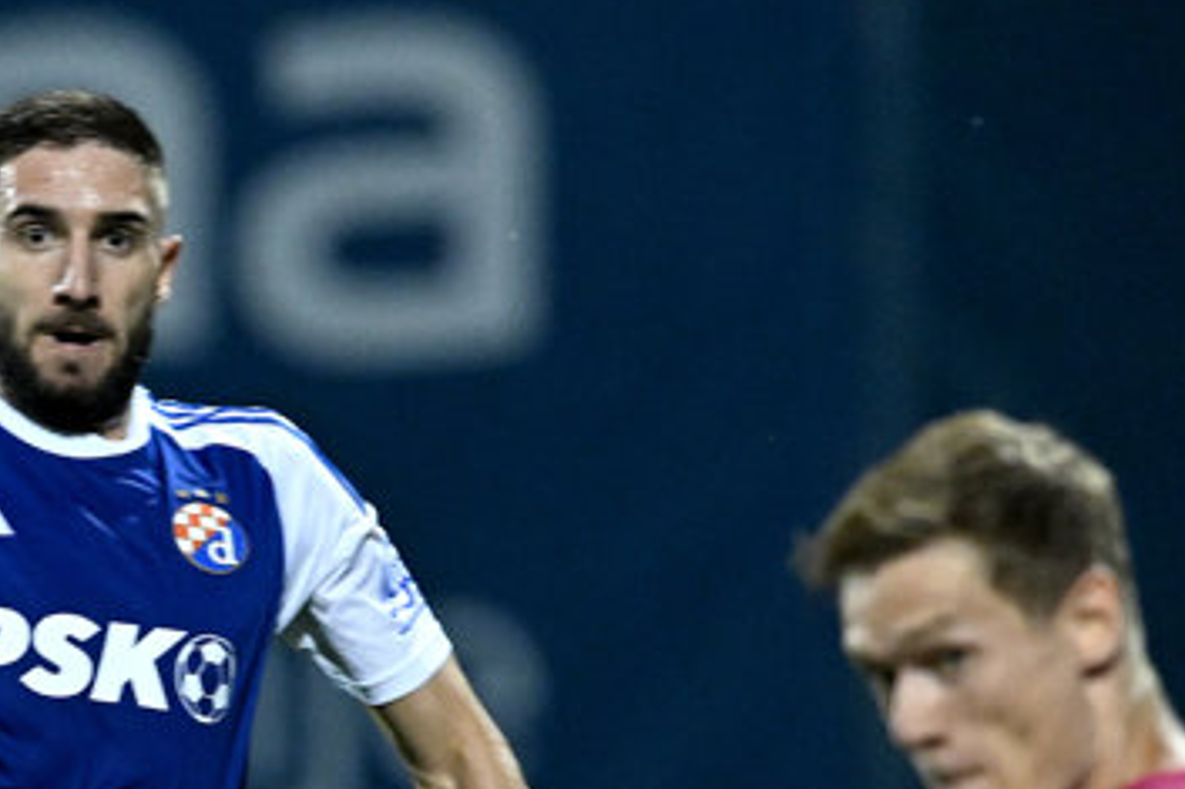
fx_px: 44678
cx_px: 258
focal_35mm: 1358
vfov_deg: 1.0
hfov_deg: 1.5
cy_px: 1187
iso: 4000
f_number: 4
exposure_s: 1/800
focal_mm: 400
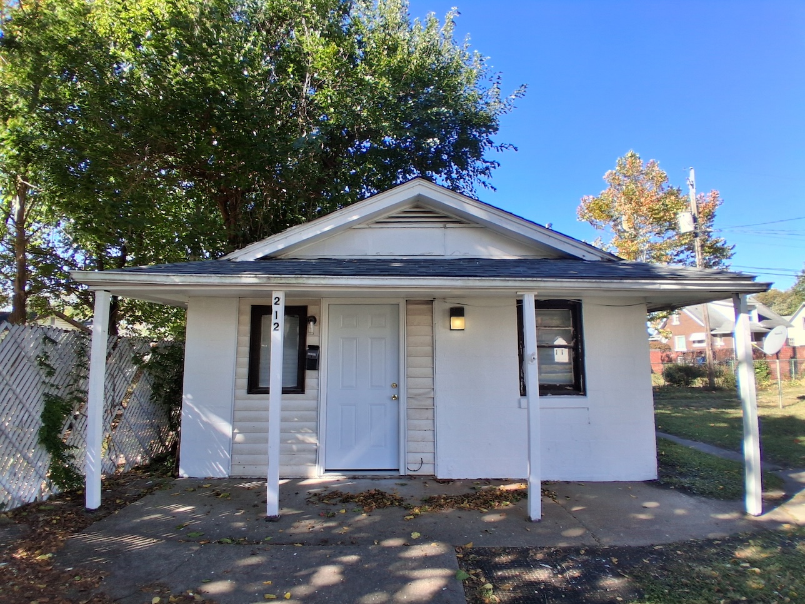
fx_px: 395
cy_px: 302
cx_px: 402
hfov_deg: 91.0
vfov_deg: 74.7
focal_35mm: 17
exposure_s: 1/597
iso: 50
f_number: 2.2
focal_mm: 1.4
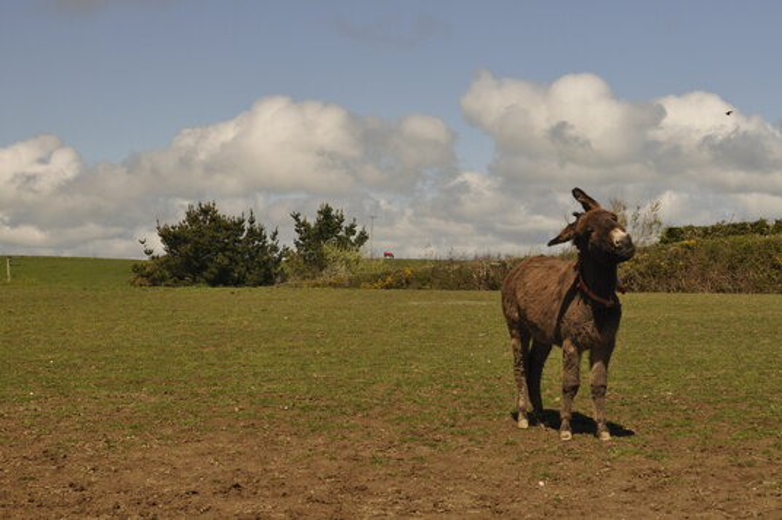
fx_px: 1790
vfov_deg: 16.5
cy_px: 260
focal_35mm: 82
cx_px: 391
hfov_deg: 24.6
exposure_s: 1/640
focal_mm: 55
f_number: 13
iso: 800
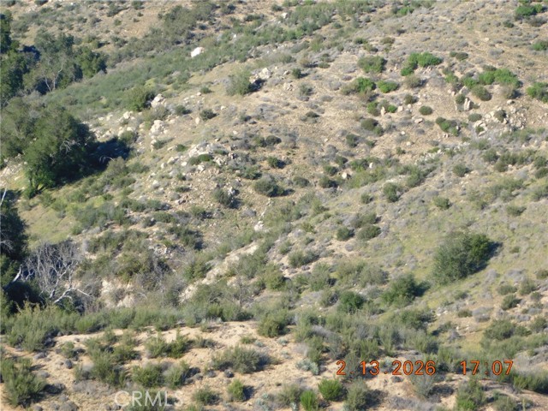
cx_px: 274
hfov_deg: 8.5
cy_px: 206
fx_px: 3673
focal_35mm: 232
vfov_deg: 6.4
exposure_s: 1/250
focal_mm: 41.3
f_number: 5.6
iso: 125
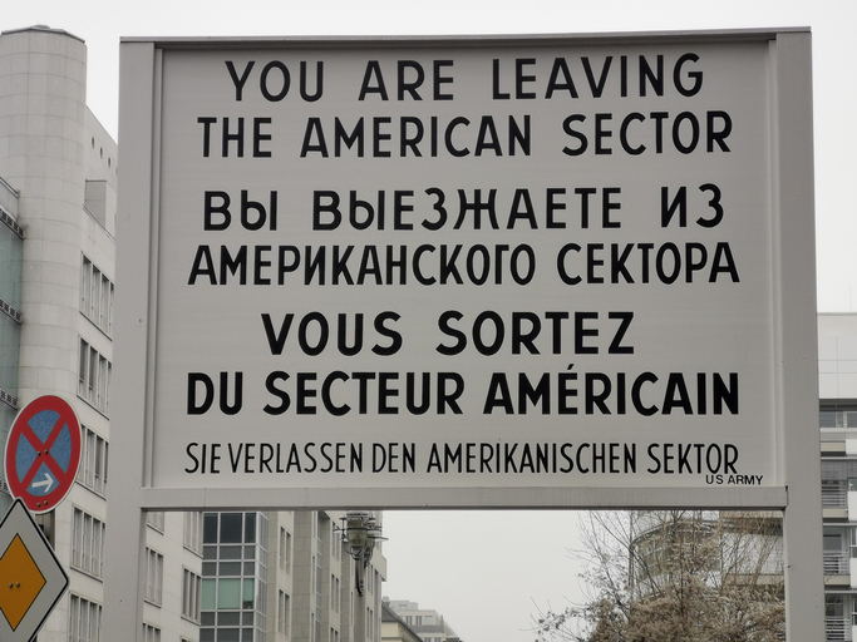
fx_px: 2451
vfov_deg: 14.9
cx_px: 428
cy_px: 321
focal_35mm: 99
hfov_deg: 19.8
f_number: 2.4
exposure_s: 1/152
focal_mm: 7.48
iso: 50
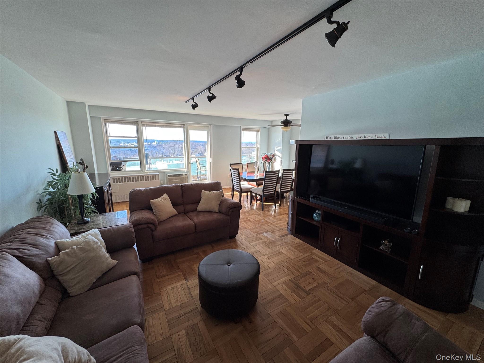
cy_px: 182
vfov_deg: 85.7
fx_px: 196
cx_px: 242
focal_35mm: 14
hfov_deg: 102.1
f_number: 2.2
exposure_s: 1/120
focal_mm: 2.22
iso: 80
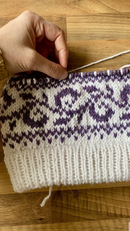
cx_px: 84
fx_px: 178
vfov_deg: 66.1
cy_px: 114
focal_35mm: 29
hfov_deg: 39.8
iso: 125
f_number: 1.8
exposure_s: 1/60
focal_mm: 4.25
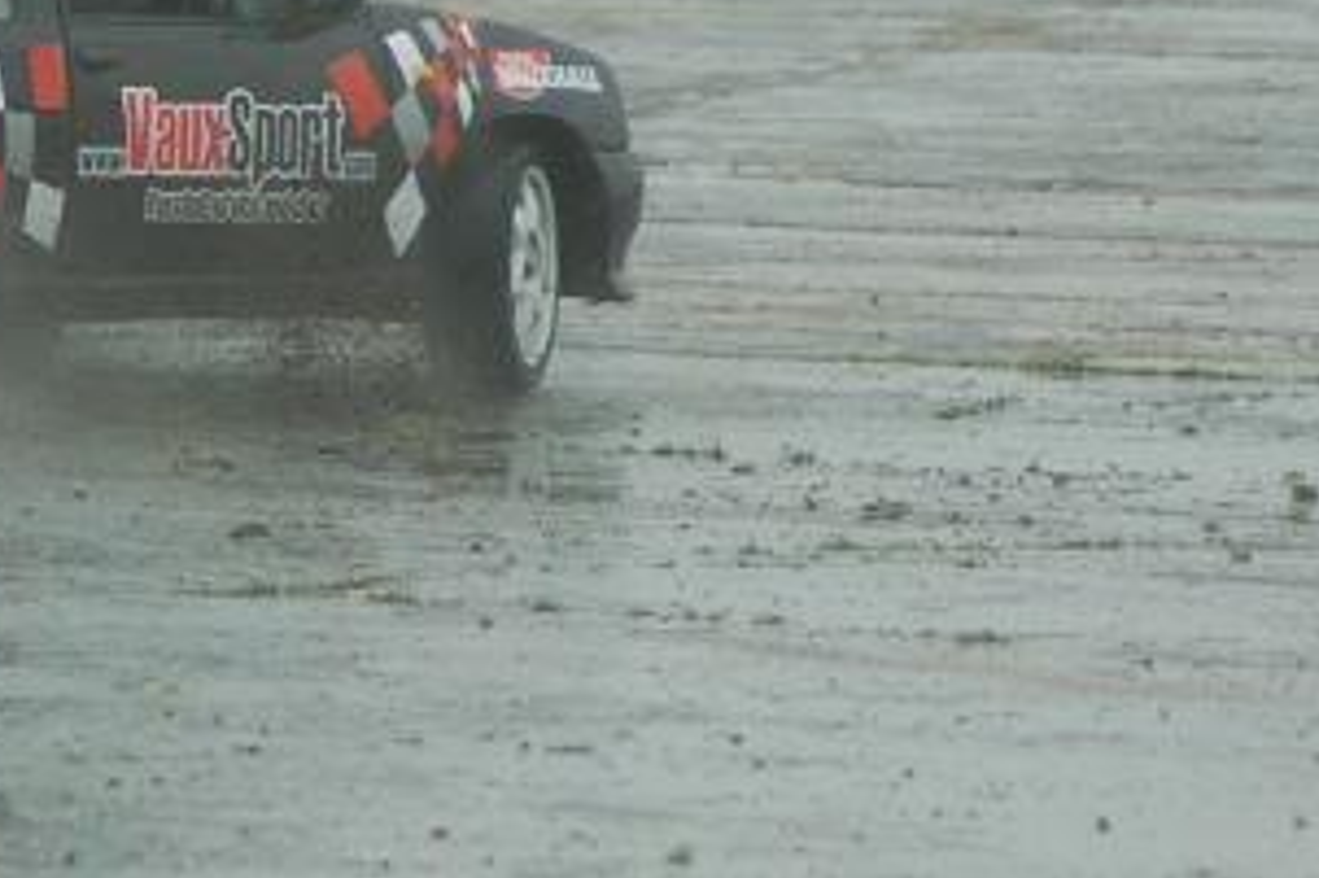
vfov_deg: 1.9
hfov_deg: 2.9
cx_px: 144
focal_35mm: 715
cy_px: 227
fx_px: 26181
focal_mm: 180
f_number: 4.8
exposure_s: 1/500
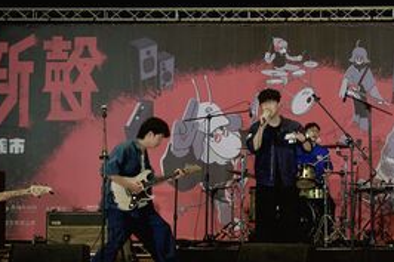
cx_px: 280
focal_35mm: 99
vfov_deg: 13.8
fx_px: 1083
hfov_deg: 20.5
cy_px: 110
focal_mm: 43.9
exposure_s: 1/400
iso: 8000
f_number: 2.8
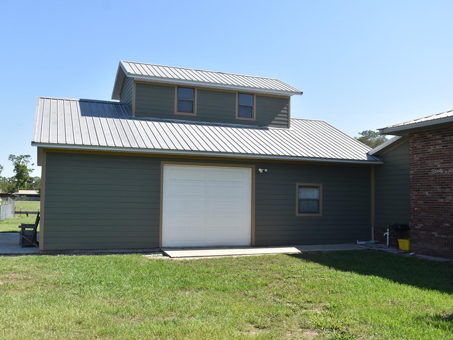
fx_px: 432
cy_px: 171
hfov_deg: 55.2
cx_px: 201
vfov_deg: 43.0
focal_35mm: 33
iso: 110
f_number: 8
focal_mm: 20
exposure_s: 1/250
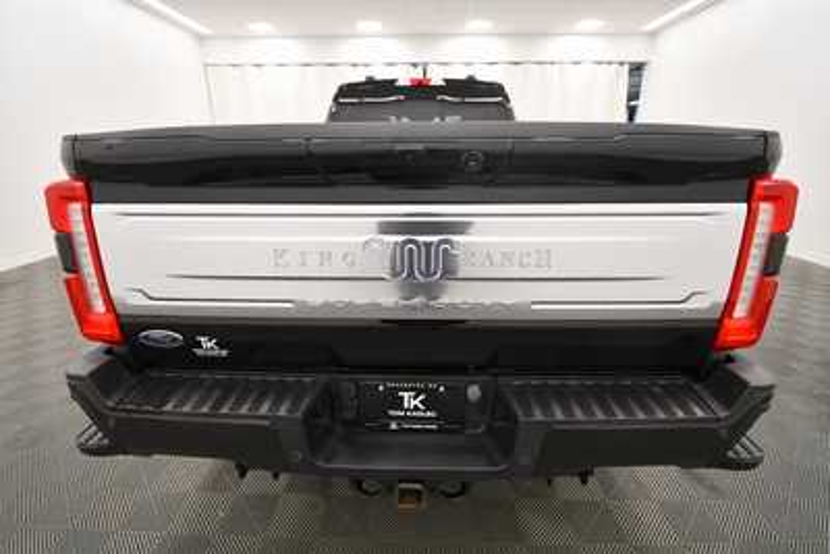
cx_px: 415
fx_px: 369
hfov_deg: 96.7
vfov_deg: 73.8
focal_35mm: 16
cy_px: 277
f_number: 4.8
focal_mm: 11
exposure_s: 1/125
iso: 900
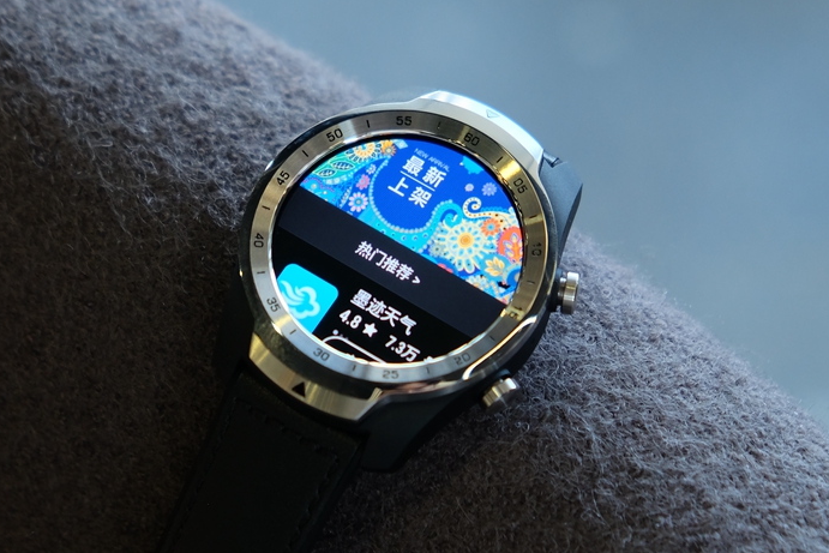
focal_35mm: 123
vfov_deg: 11.1
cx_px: 313
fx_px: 2833
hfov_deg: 16.6
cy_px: 230
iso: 640
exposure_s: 1/34
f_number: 4
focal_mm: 55
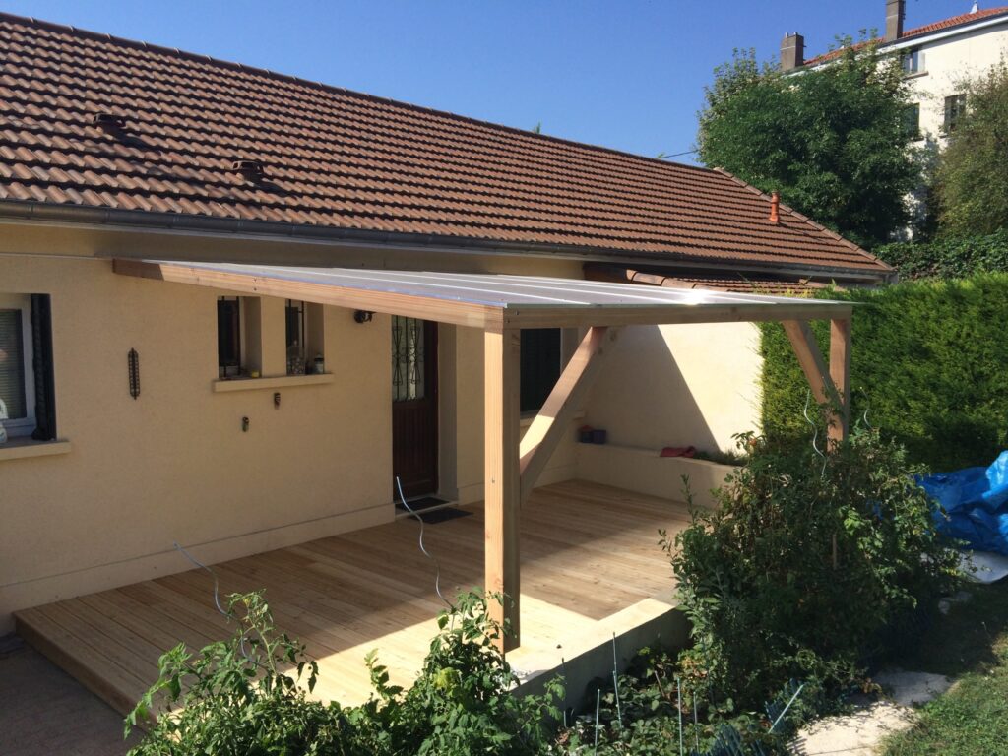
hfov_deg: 61.7
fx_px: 844
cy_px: 378
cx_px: 504
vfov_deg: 48.2
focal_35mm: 29
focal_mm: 4.15
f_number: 2.2
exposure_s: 1/2160
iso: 32
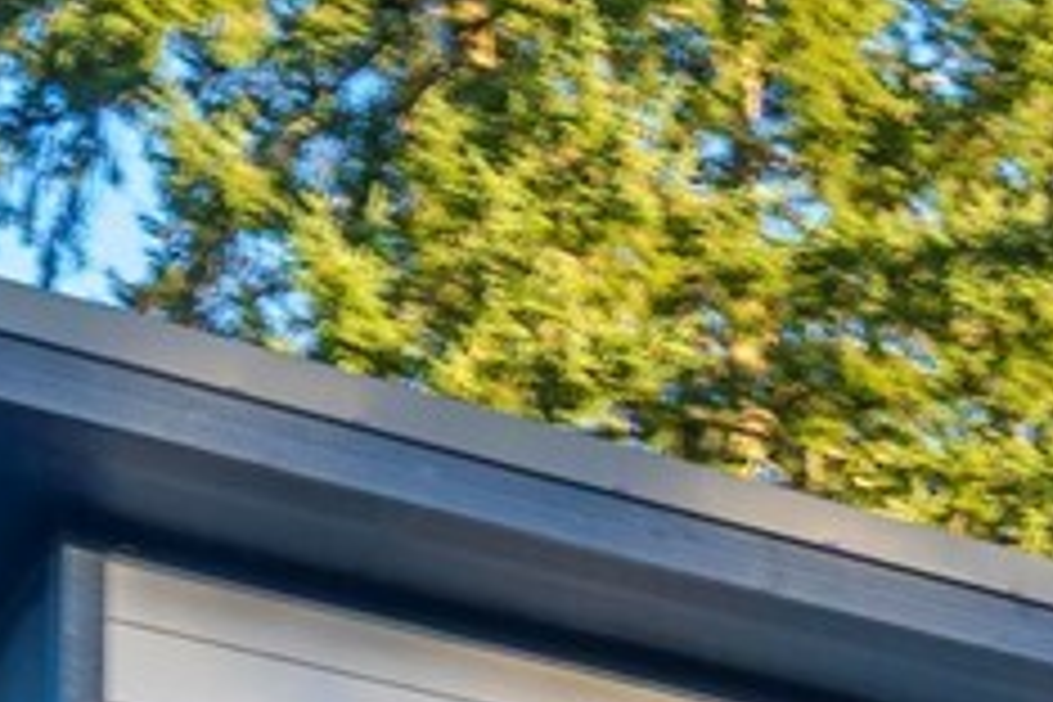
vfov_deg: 6.9
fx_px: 5089
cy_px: 2315
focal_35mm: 174
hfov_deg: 11.1
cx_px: 1802
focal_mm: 24
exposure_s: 1/30
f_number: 6.3
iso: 160
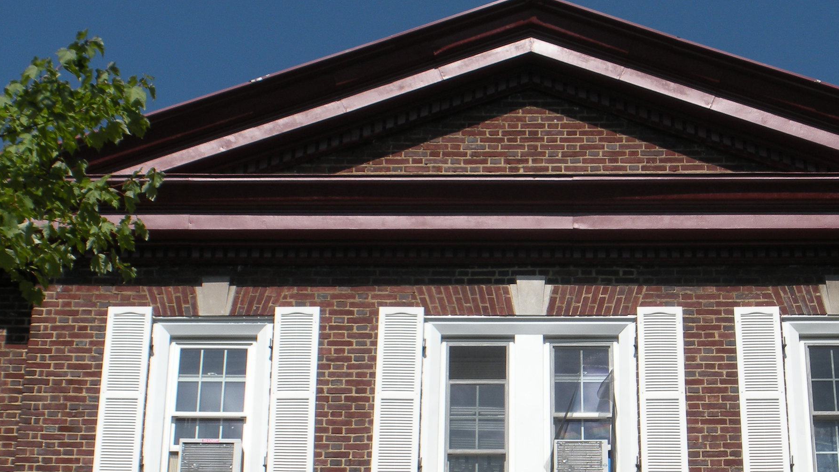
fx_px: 2114
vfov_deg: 12.7
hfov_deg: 22.4
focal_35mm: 95
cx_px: 480
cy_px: 298
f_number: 4.6
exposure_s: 1/761
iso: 64
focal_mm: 11.2
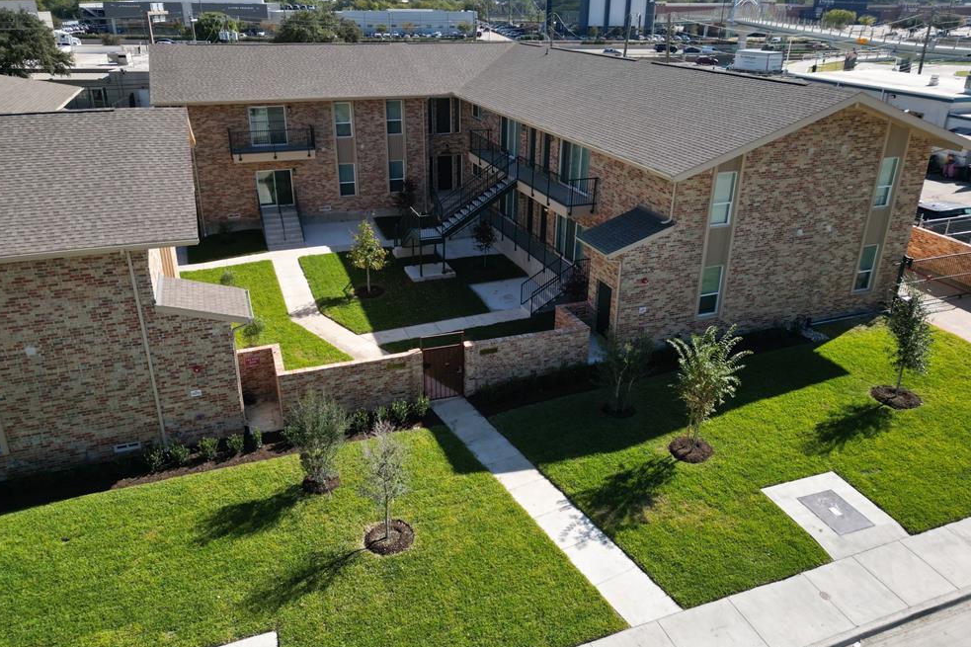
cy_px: 290
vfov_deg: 49.5
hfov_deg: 69.4
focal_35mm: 26
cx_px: 481
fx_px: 701
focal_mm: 6.72
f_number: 1.7
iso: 140
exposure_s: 1/2500
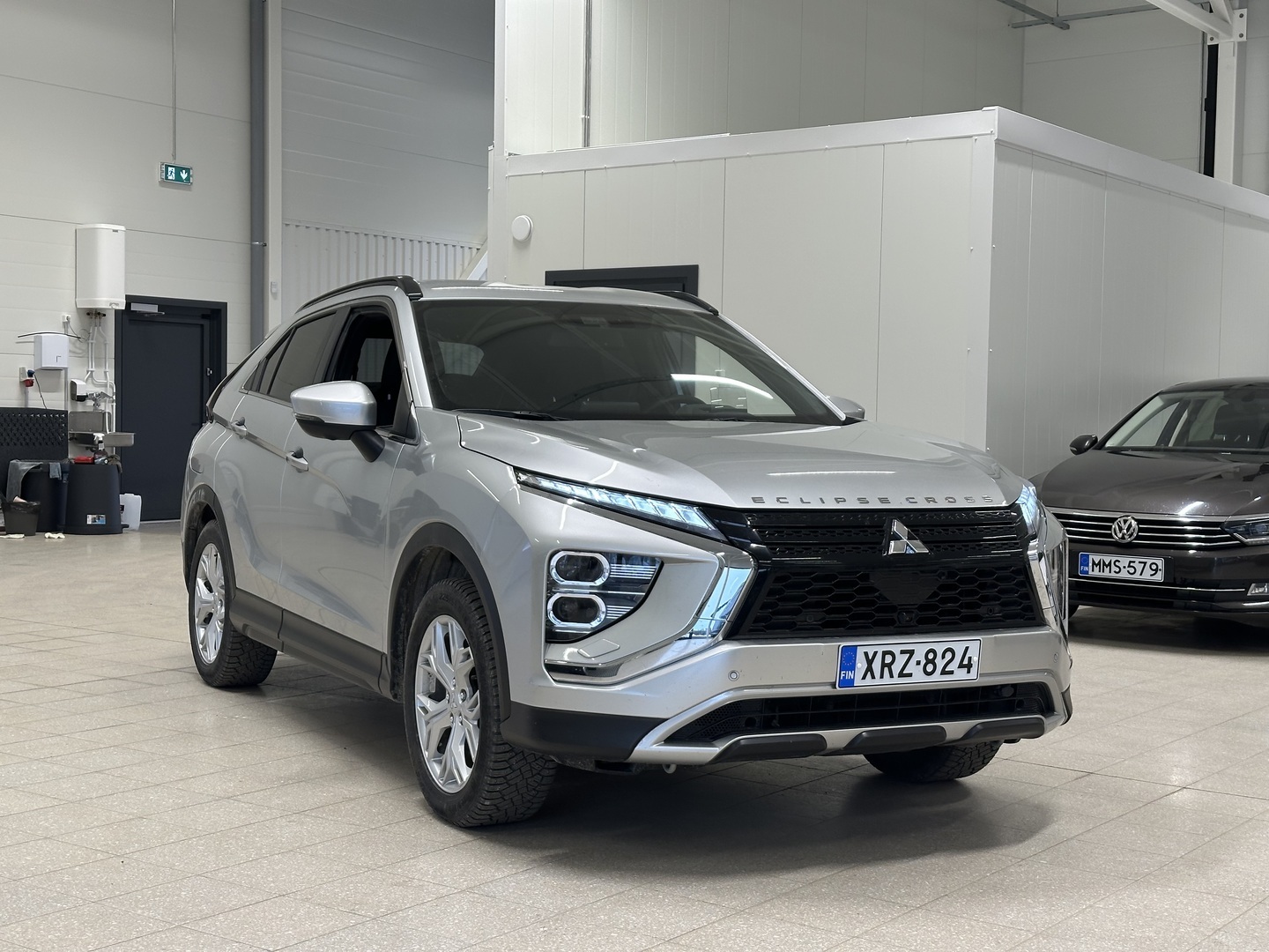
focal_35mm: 48
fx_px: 1760
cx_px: 634
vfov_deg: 30.3
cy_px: 476
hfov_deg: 39.7
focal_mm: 6.86
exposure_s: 1/111
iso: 80
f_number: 1.78
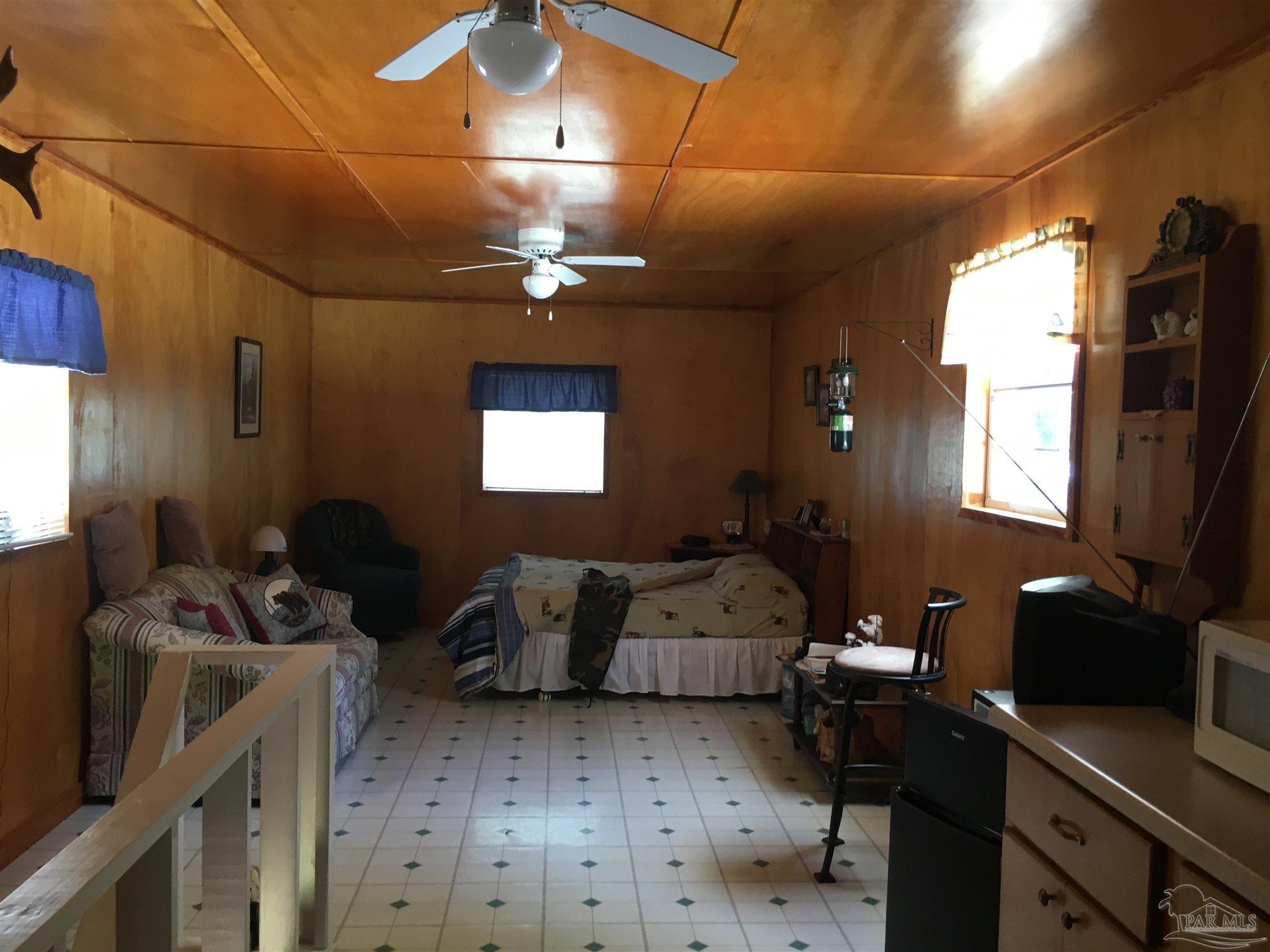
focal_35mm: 29
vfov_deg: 48.2
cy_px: 476
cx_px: 635
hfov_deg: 61.7
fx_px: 1064
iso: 64
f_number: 2.2
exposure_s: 1/30
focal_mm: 4.15
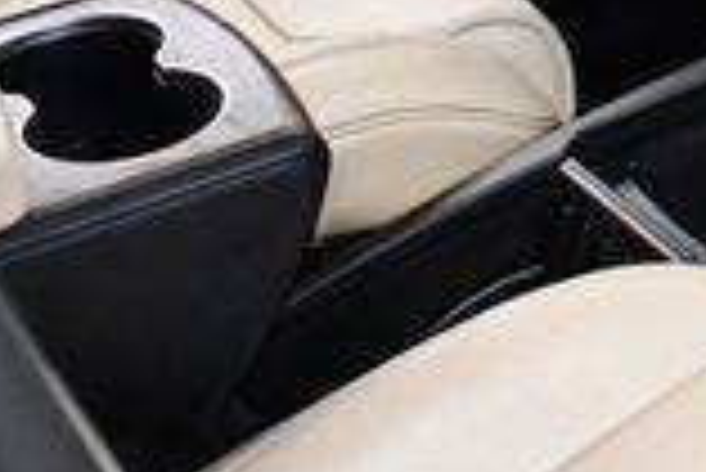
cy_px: -351
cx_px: 1412
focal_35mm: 147
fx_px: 2885
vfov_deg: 9.0
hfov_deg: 12.3
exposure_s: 1/125
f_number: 3.5
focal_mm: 18
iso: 3200
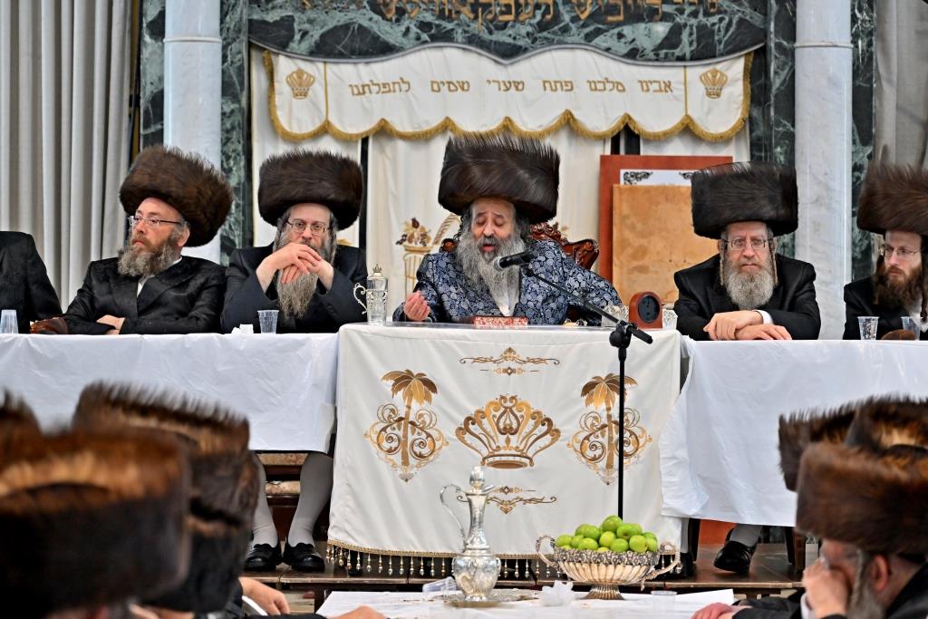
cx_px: 464
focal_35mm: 120
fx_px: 3094
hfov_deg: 17.1
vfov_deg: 11.4
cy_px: 310
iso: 1000
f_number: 4
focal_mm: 120
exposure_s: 1/320
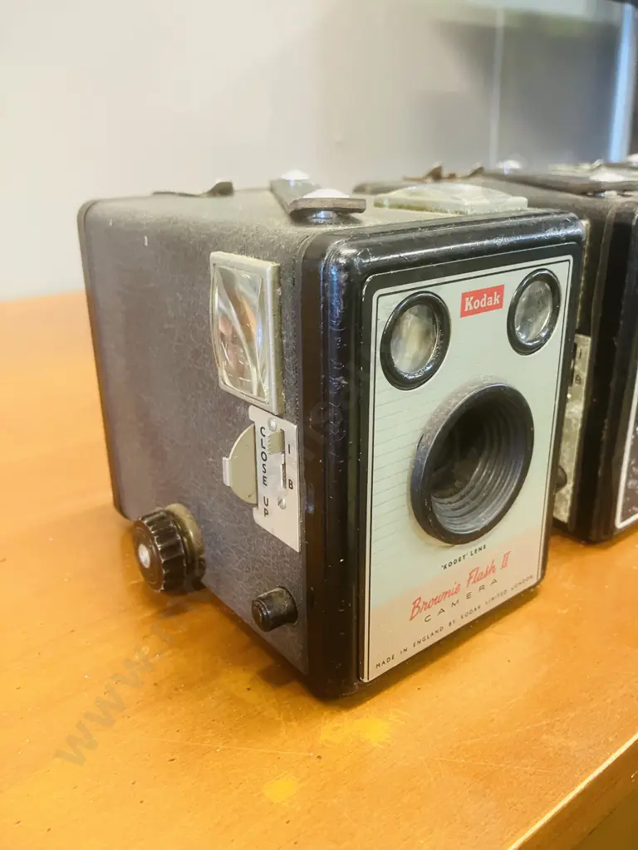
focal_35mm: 28
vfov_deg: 63.4
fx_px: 688
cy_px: 425
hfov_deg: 49.7
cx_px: 319
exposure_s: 1/33
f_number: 1.8
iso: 250
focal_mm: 3.99
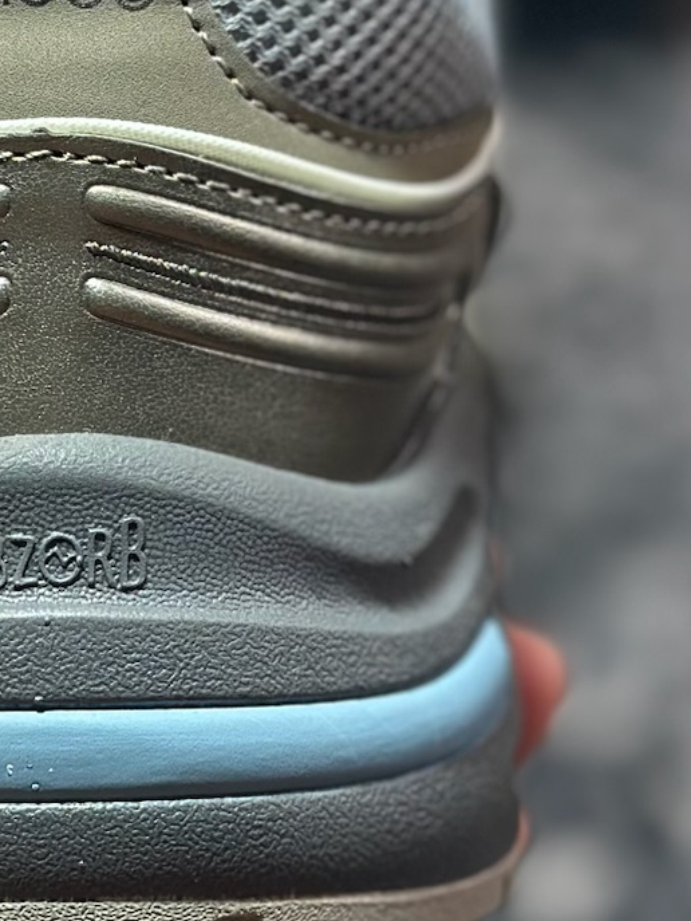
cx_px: 70
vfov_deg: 13.8
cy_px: 327
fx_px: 3803
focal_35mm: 143
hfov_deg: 10.3
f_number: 1.78
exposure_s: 1/216
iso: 80
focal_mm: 6.86
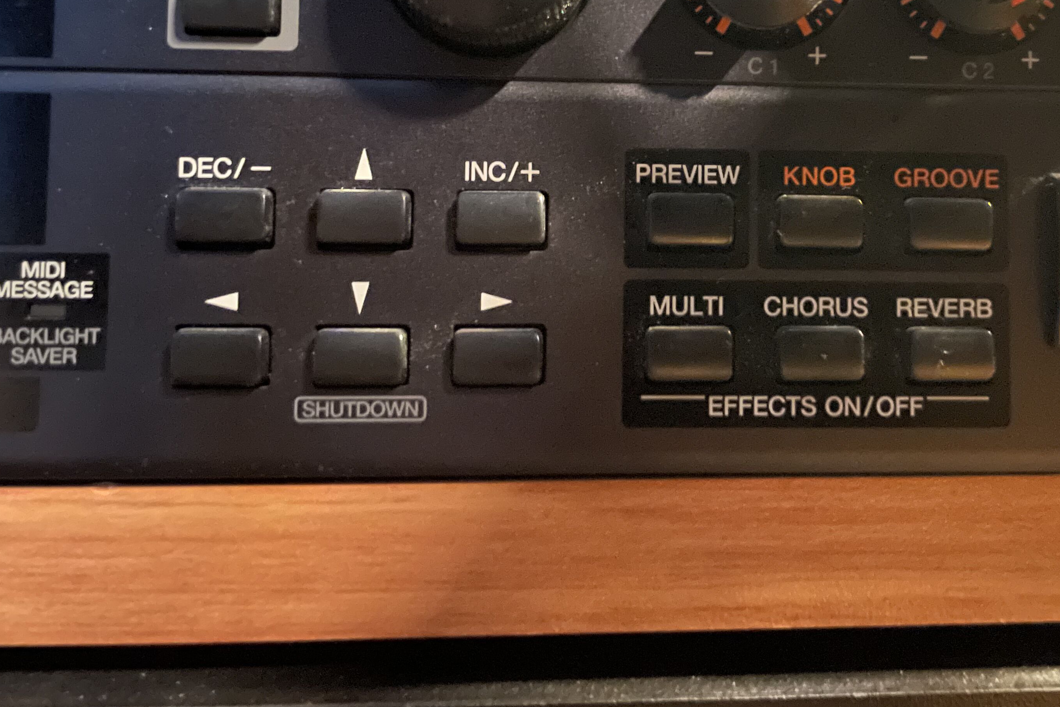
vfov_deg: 32.6
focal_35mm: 40
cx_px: 654
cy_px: 154
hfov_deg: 48.1
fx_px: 1178
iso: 2000
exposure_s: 1/8
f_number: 1.6
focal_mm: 4.2
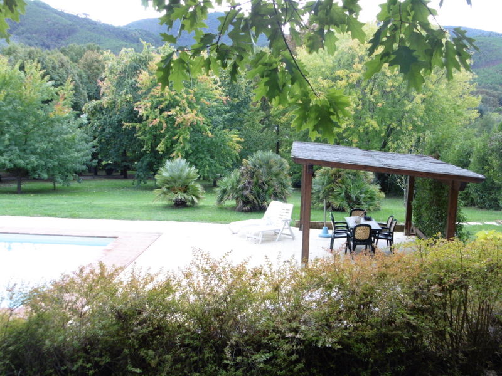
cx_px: 251
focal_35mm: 44
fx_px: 638
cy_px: 188
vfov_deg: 32.9
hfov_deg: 42.9
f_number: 3.7
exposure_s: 1/200
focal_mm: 8
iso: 100
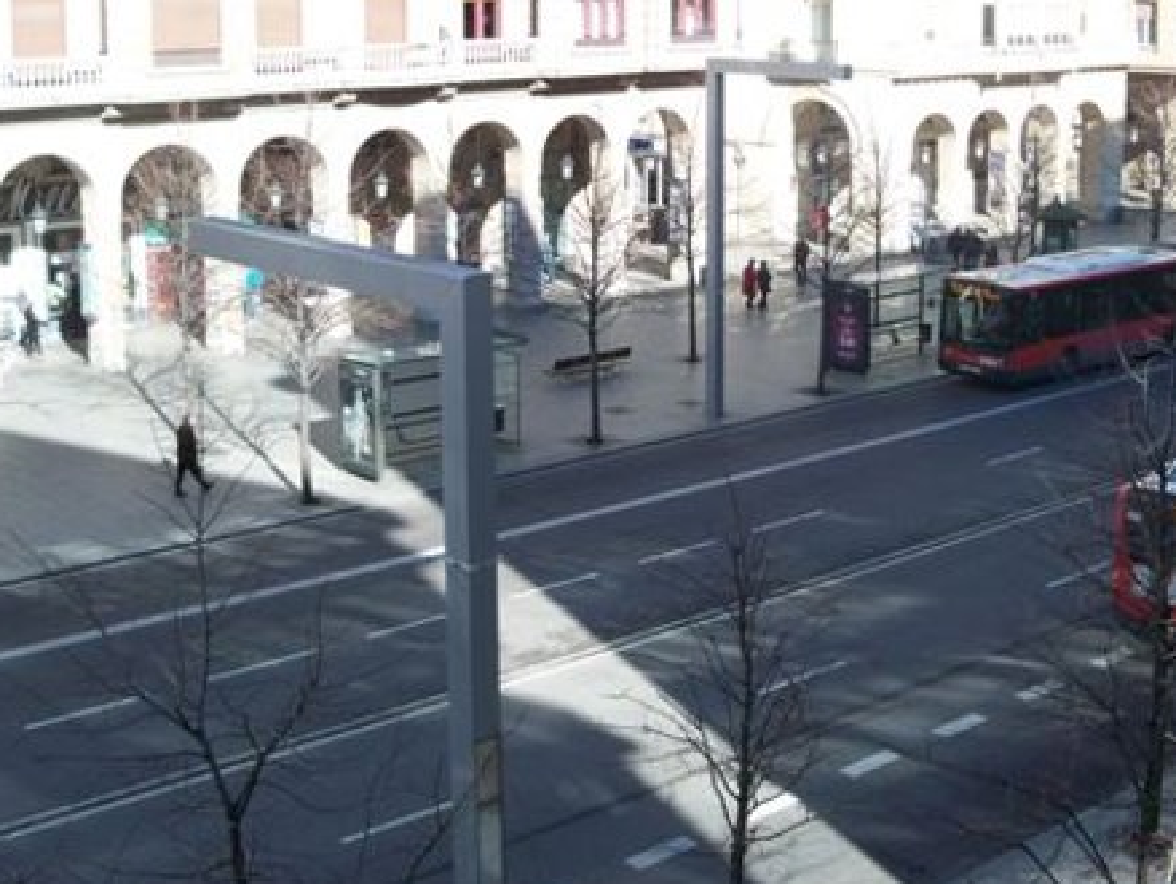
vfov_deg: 26.3
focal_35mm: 55
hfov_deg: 34.6
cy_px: 220
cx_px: 769
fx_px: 1870
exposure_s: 1/125
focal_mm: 6.2
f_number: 6.2
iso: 100
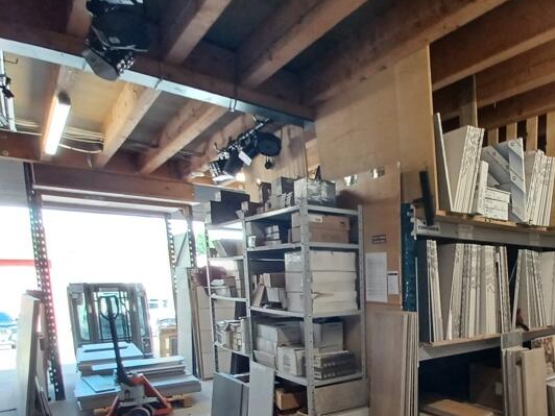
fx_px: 401
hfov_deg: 61.7
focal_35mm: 25
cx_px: 467
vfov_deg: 51.9
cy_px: 324
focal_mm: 1.42
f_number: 2.2
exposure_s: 1/50
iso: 80
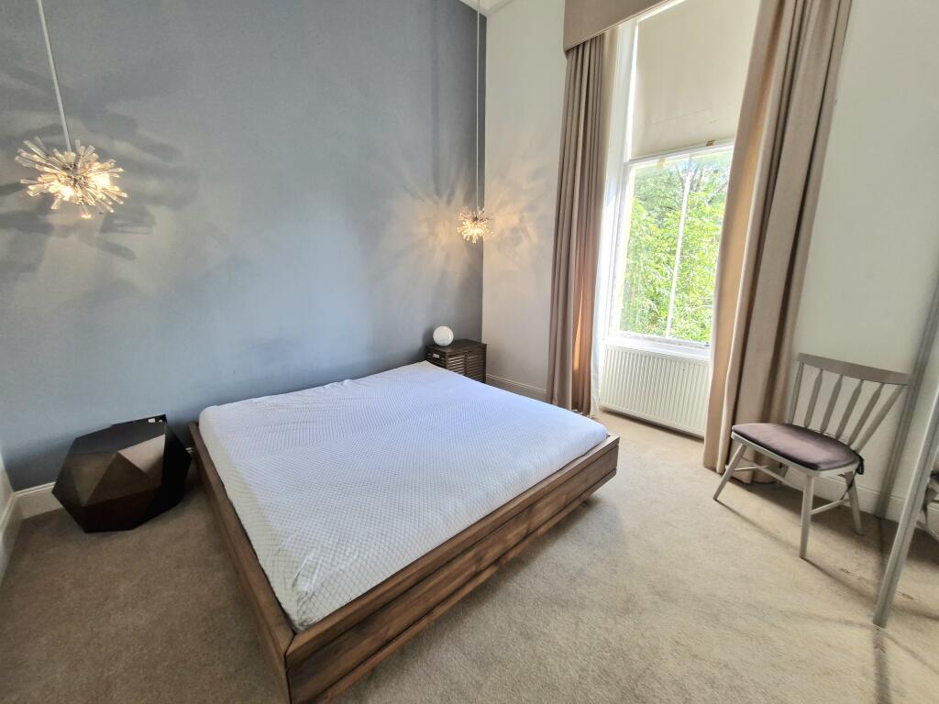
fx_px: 353
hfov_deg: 106.2
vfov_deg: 89.9
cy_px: 352
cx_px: 470
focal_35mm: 13
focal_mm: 1.74
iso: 80
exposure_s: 1/100
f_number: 2.2
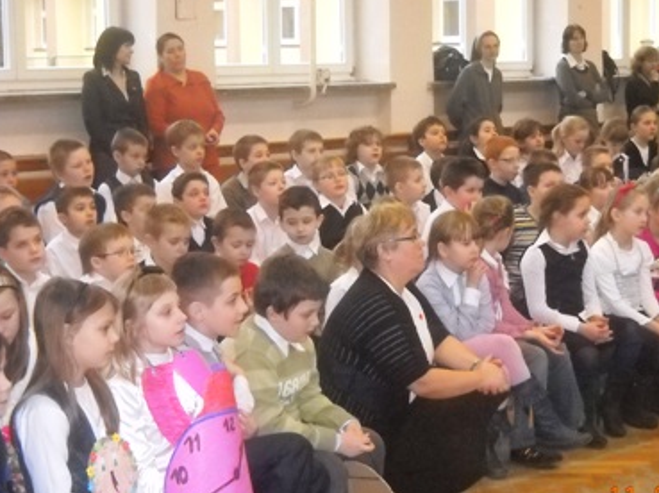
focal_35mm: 79
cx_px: 391
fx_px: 1502
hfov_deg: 24.7
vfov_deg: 18.6
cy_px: 259
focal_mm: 10.84
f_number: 4
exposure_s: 1/60
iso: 766
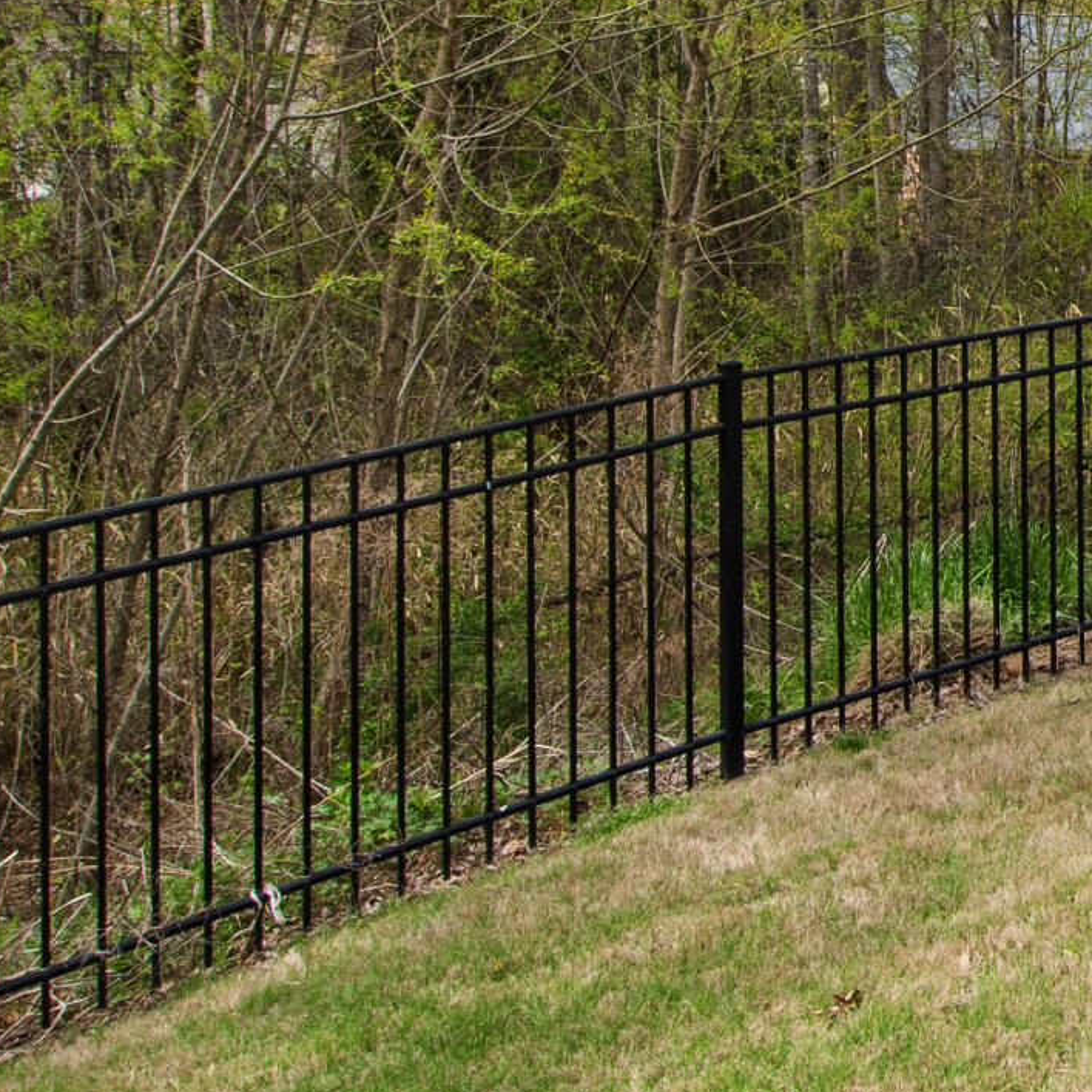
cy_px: 201
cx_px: 1567
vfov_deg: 30.8
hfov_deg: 25.3
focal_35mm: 54
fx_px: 1927
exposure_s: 1/160
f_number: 8
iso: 100
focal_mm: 10
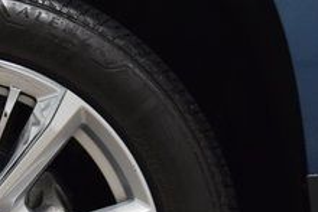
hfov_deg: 9.3
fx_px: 1927
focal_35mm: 218
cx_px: -35
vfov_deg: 6.3
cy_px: 262
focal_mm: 50
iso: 1600
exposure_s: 1/60
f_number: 5.6
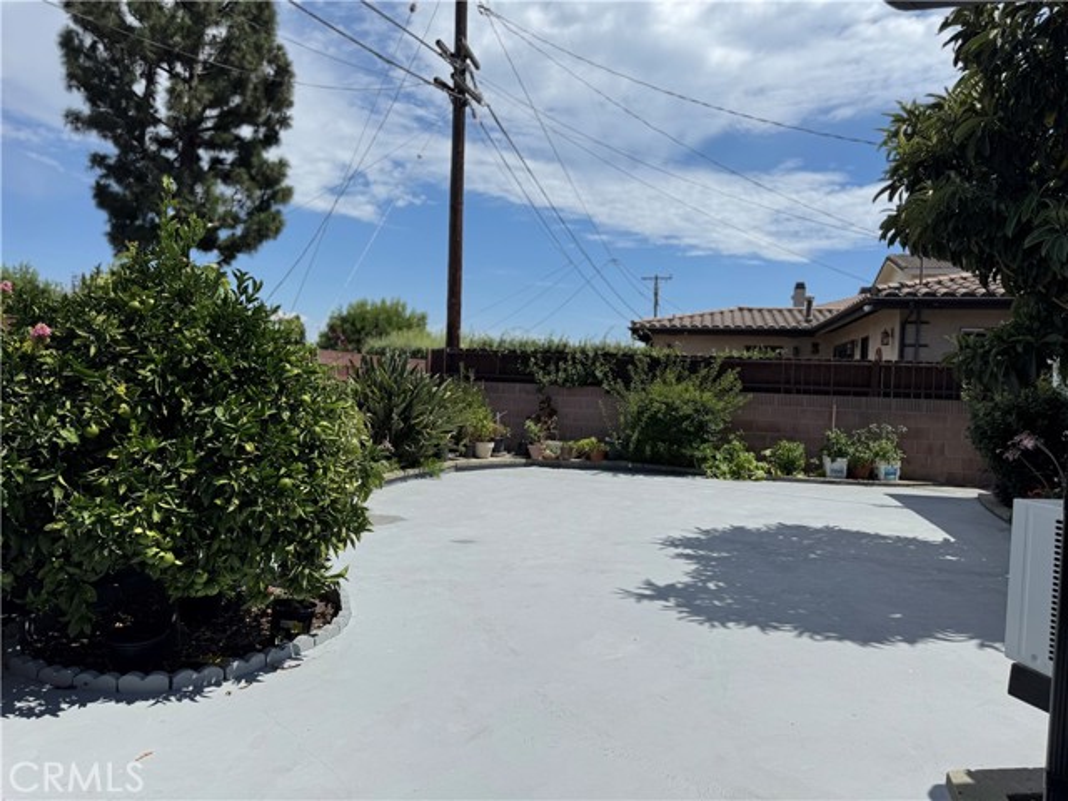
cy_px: 400
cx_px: 534
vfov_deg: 56.8
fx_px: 740
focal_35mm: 24
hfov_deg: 71.6
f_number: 1.78
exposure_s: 1/9009
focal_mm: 6.76
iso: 80
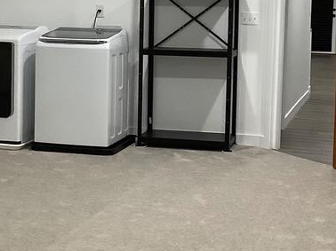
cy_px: 56
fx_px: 815
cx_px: 156
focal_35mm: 84
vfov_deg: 17.4
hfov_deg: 23.3
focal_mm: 3.3
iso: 250
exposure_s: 1/60
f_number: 2.4
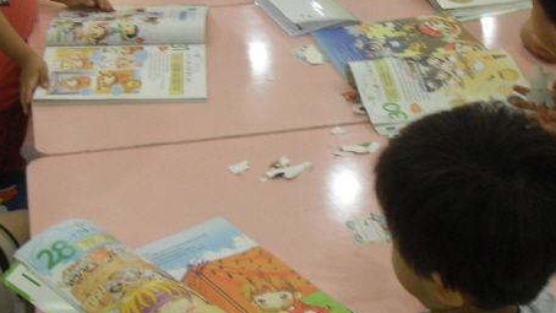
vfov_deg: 16.7
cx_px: 302
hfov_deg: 29.7
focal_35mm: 71
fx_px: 1046
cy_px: 21
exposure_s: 1/45
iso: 200
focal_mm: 6.3
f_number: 2.8
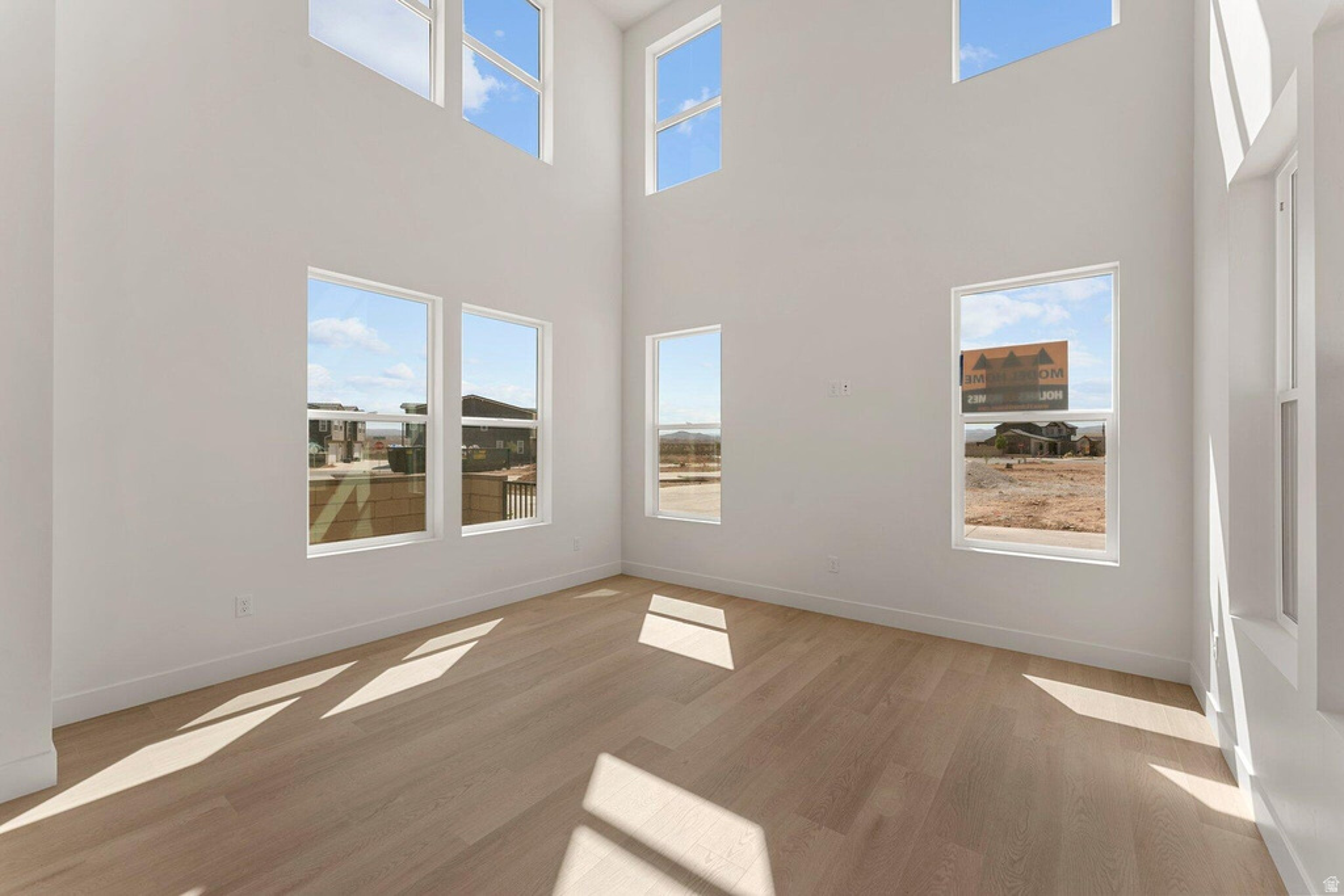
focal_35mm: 14
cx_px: 672
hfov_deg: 104.2
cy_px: 448
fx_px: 523
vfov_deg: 81.2
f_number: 8
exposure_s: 1/60
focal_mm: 14
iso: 100
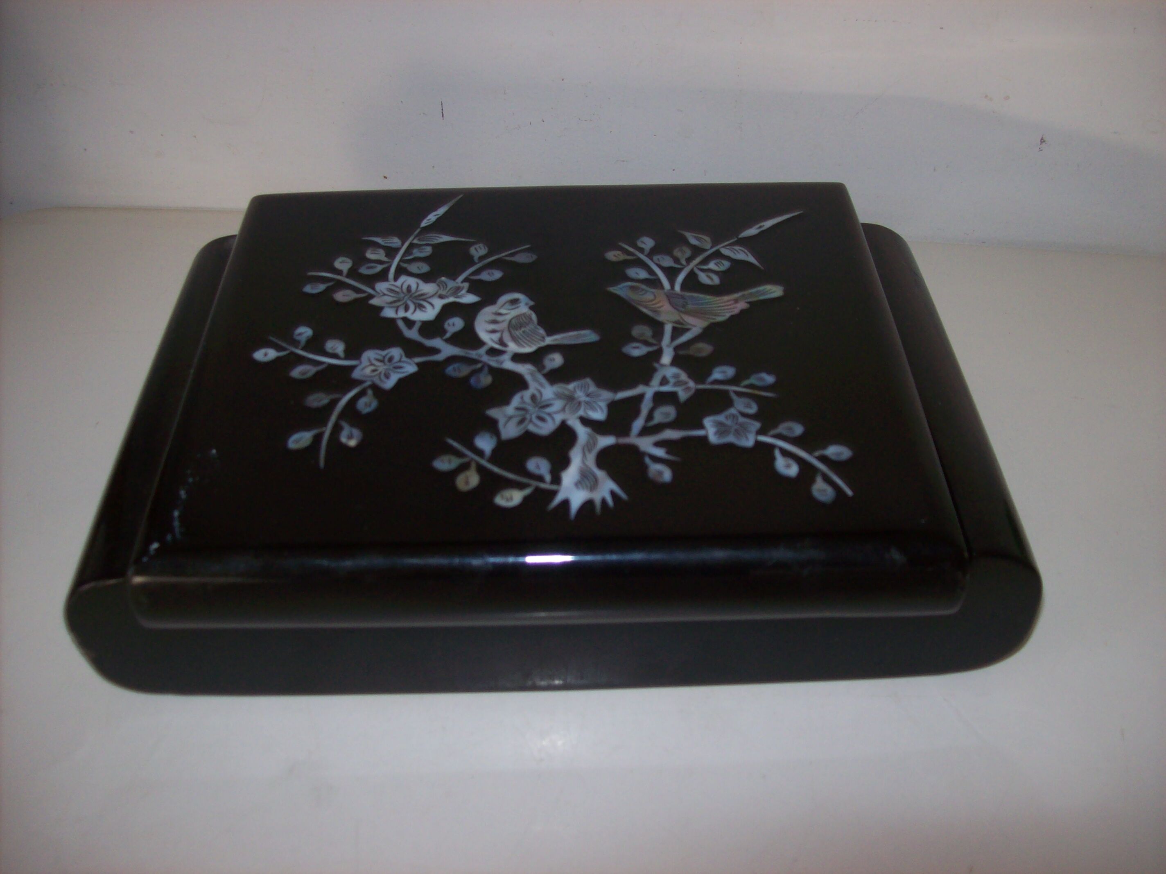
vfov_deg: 39.6
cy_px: 437
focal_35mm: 36
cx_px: 583
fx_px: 1212
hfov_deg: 51.4
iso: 80
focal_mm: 6
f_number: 2.7
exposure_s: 1/64
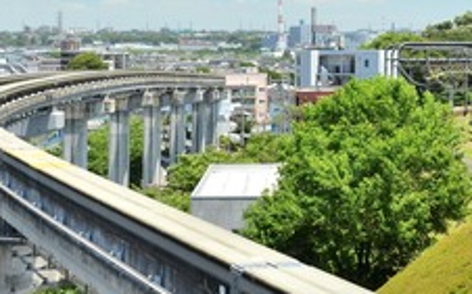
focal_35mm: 138
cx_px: 378
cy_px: -130
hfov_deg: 15.1
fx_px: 1774
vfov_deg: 9.3
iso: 200
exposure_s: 1/160
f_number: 9
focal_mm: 32
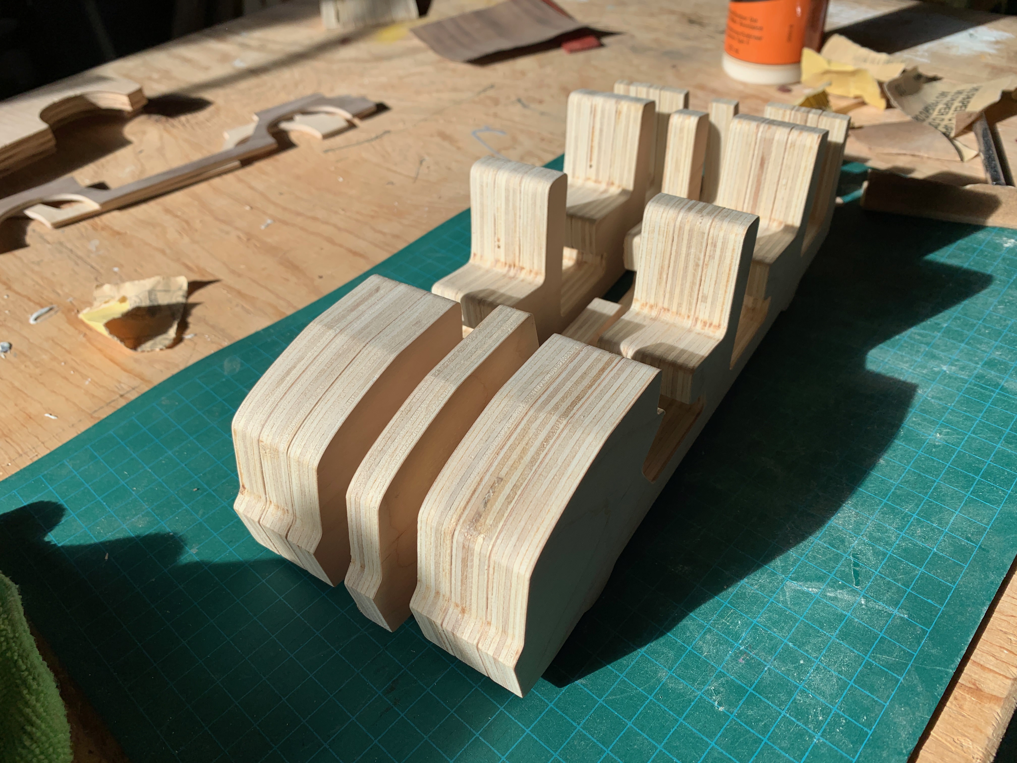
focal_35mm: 26
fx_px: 764
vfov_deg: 53.1
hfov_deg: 67.3
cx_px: 508
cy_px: 382
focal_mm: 4.25
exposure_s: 1/1149
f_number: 1.8
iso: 25
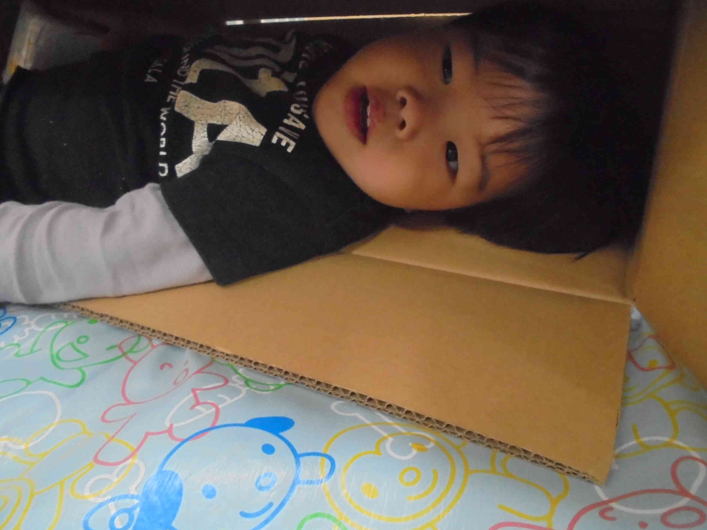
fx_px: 531
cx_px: 354
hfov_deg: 67.3
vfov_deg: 53.1
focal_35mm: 26
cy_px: 265
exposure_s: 1/100
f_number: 3.5
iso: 800
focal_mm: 4.6
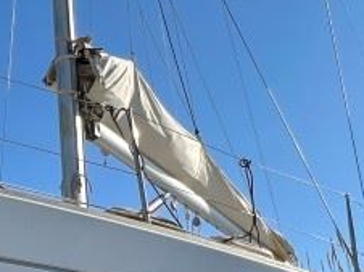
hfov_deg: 28.6
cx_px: -68
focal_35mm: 59
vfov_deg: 21.8
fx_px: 620
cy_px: 372
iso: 32
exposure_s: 1/1233
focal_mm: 1.57
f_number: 1.8
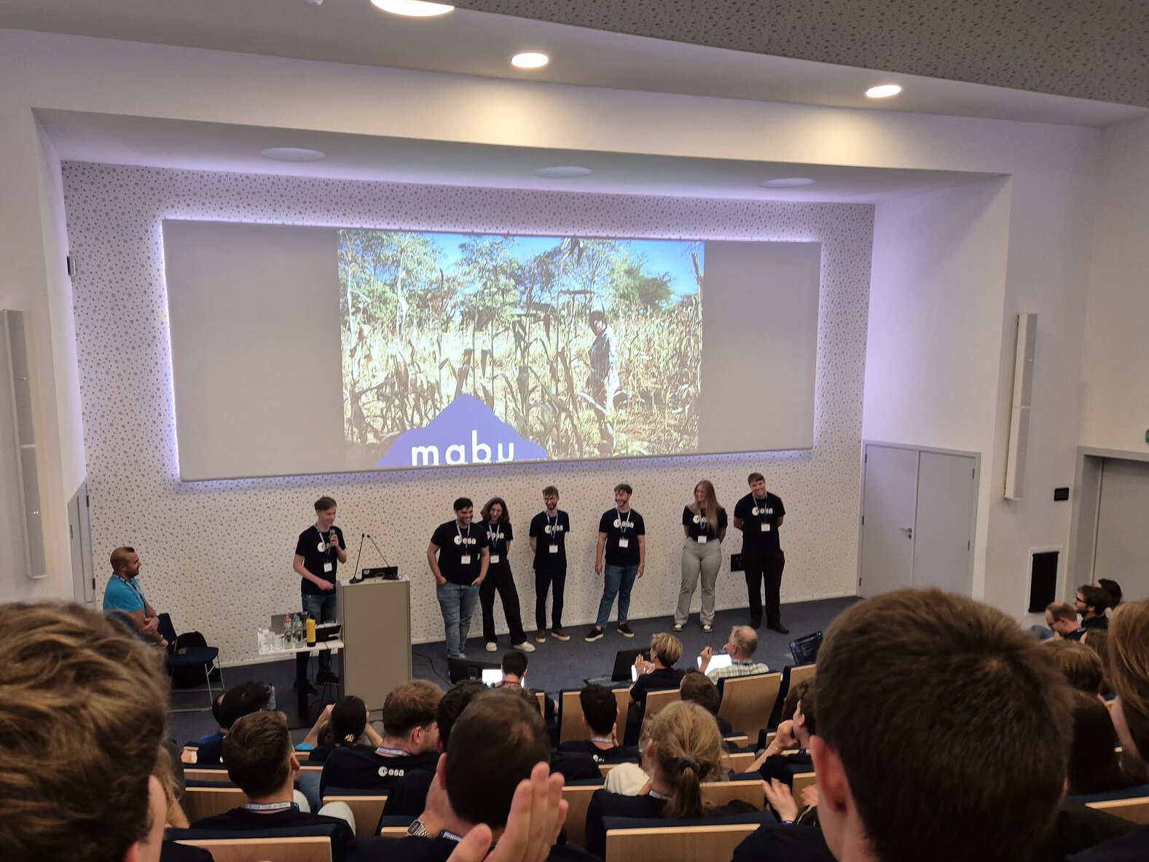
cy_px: 500
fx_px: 929
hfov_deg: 63.2
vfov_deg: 49.6
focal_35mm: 28
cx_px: 507
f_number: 1.8
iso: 160
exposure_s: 1/50
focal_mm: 5.4
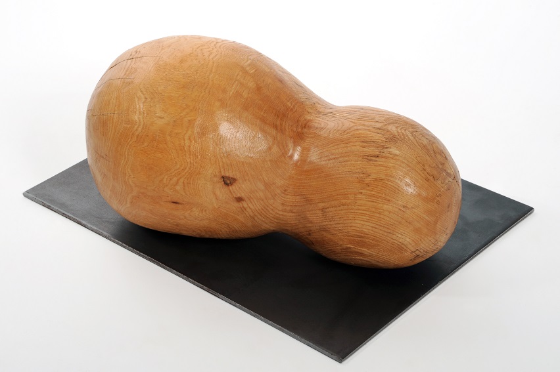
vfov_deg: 16.1
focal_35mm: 85
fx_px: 1321
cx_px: 280
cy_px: 186
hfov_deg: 23.9
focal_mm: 85
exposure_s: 1/160
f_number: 20
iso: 400
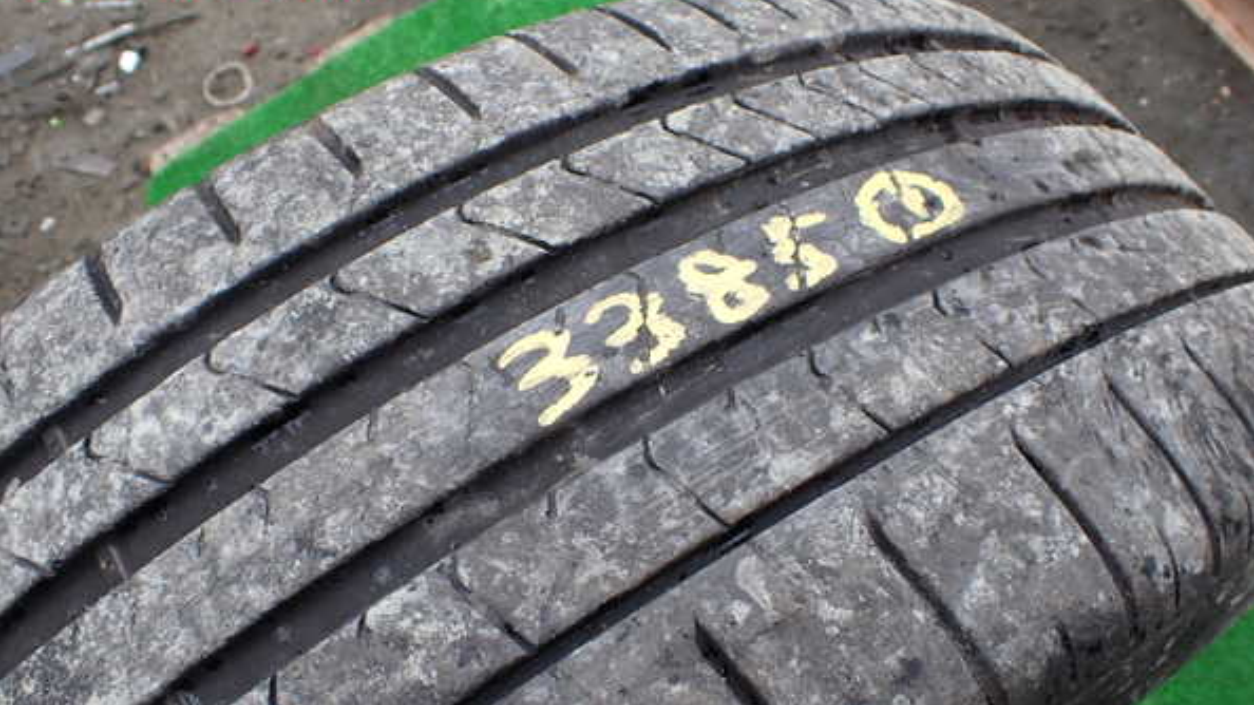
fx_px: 1097
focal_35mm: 33
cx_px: 631
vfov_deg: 35.5
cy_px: 426
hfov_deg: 59.5
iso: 100
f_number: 3.2
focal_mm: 5.4
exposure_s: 1/160
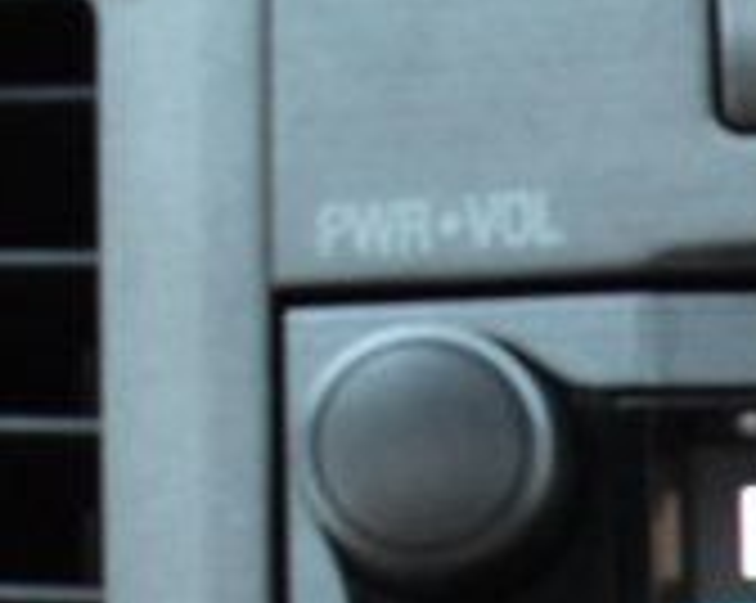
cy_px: 1134
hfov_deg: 9.3
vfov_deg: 7.9
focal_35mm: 189
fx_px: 4224
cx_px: 1755
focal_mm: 22
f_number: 7.1
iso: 2500
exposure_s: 1/40
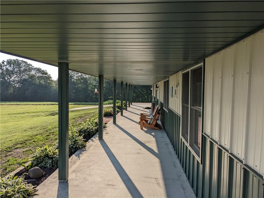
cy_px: 99
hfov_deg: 65.3
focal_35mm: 27
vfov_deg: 51.4
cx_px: 132
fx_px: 206
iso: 52
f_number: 1.73
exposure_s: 1/3356
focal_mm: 4.38
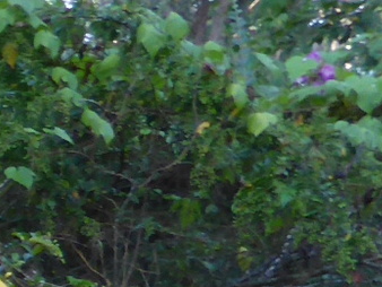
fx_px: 2286
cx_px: -766
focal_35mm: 207
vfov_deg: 6.3
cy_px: 1014
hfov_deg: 8.1
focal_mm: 4.9
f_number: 3.3
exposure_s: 1/60
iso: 125
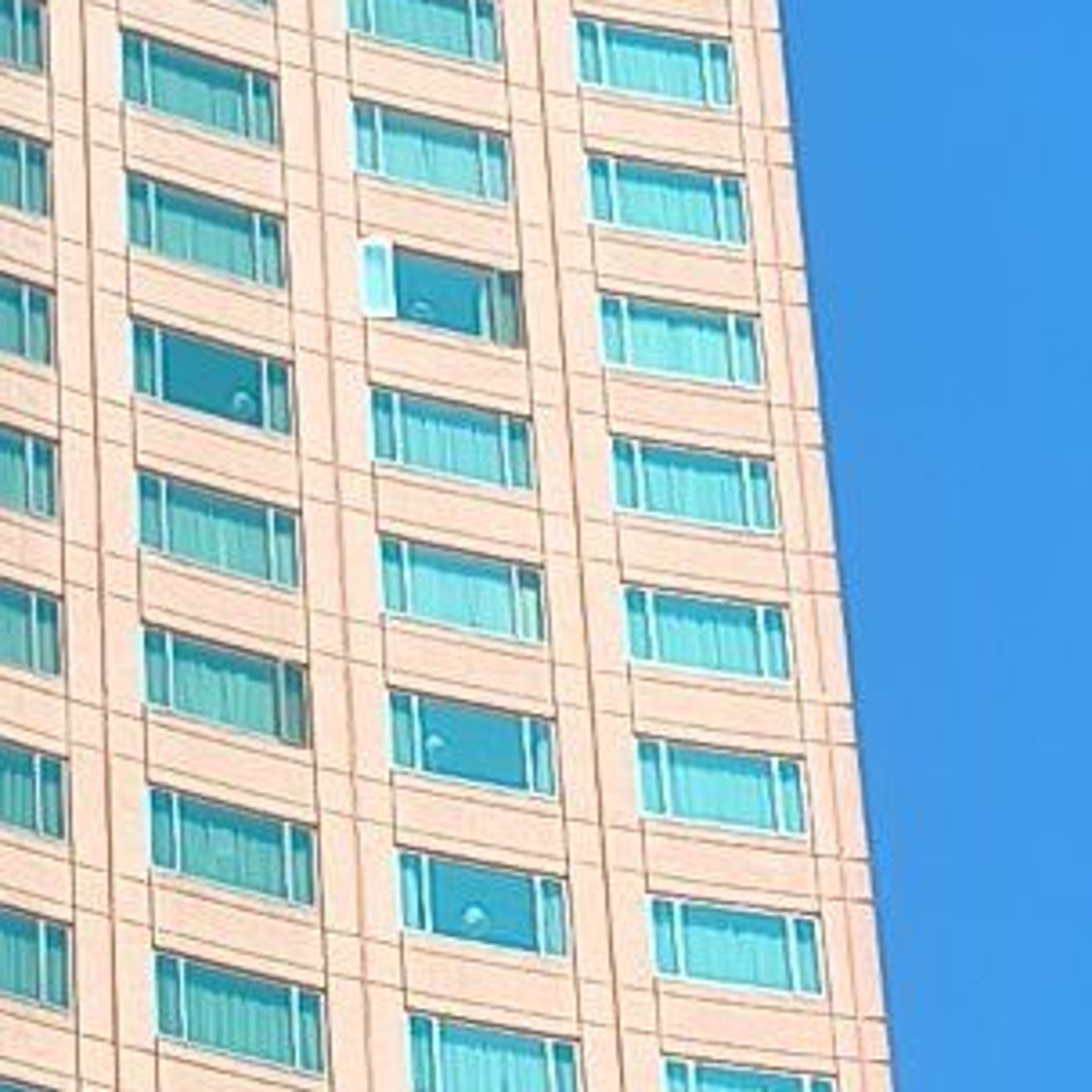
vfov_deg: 9.3
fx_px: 6531
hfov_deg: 9.5
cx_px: 288
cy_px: 1577
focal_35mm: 183
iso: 80
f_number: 1.7
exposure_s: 1/2500
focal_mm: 5.35
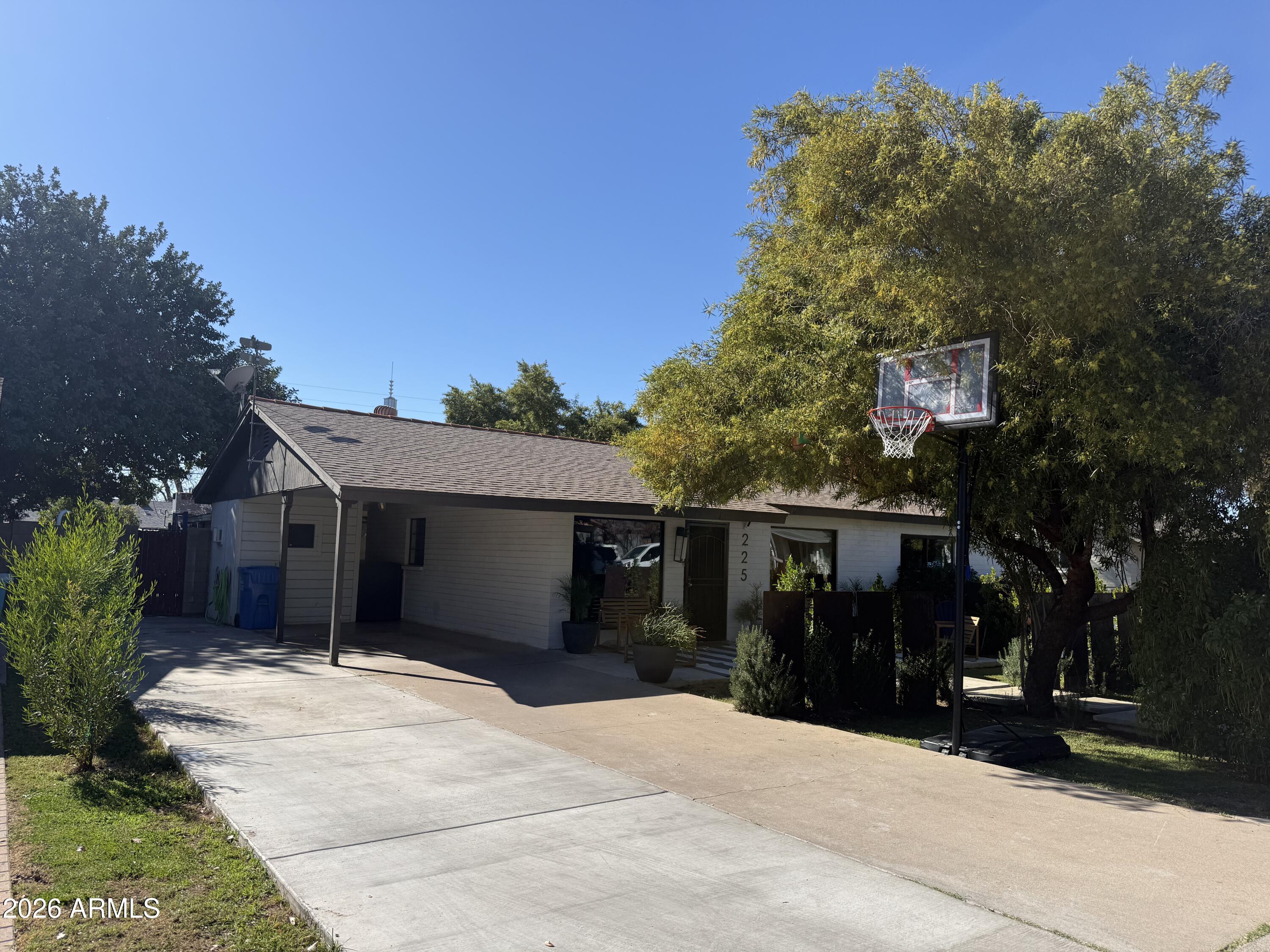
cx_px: 635
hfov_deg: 71.6
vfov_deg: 56.8
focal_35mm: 24
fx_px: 881
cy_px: 476
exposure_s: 1/4673
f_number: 1.78
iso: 80
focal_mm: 6.76
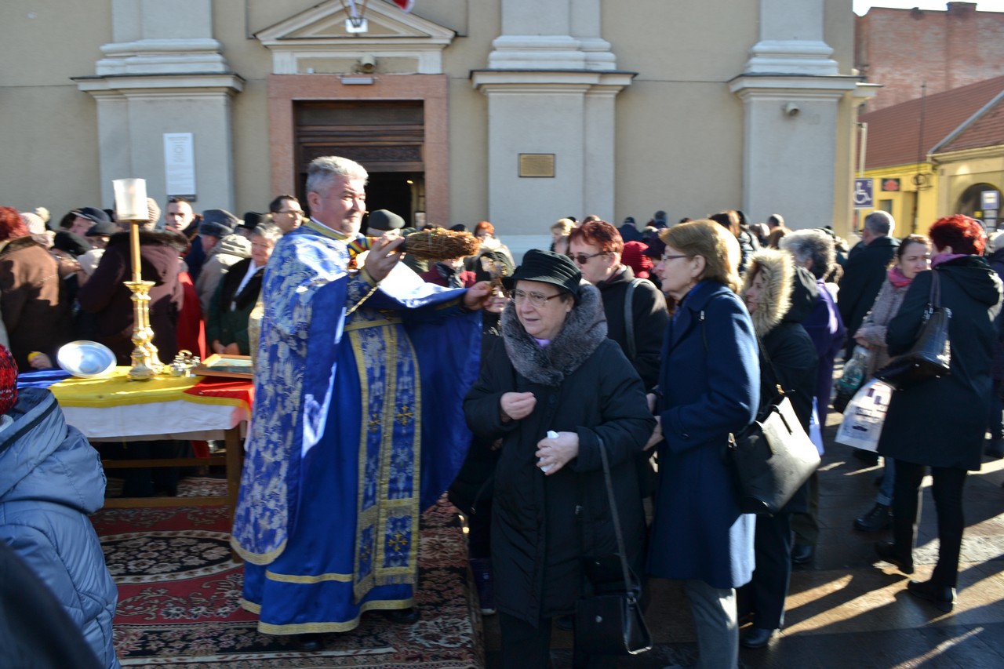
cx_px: 502
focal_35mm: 27
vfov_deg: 47.9
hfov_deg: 67.4
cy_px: 334
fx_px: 753
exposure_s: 1/125
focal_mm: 18
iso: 140
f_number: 5.6
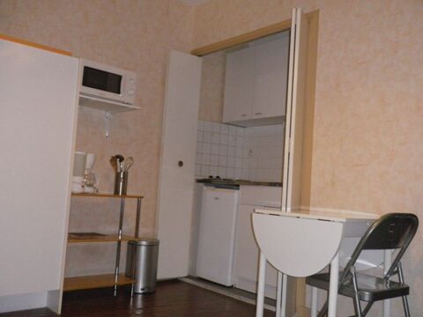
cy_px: 158
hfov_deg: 52.6
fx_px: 428
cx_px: 212
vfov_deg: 40.7
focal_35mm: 35
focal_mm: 6.2
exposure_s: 1/60
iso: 400
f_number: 3.8
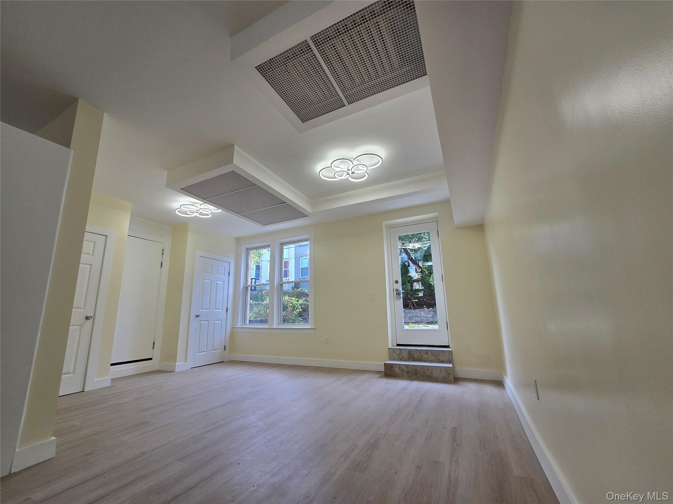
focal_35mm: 13
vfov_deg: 89.9
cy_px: 252
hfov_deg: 106.2
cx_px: 336
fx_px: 253
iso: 64
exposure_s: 1/106
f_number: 2.2
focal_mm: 2.2
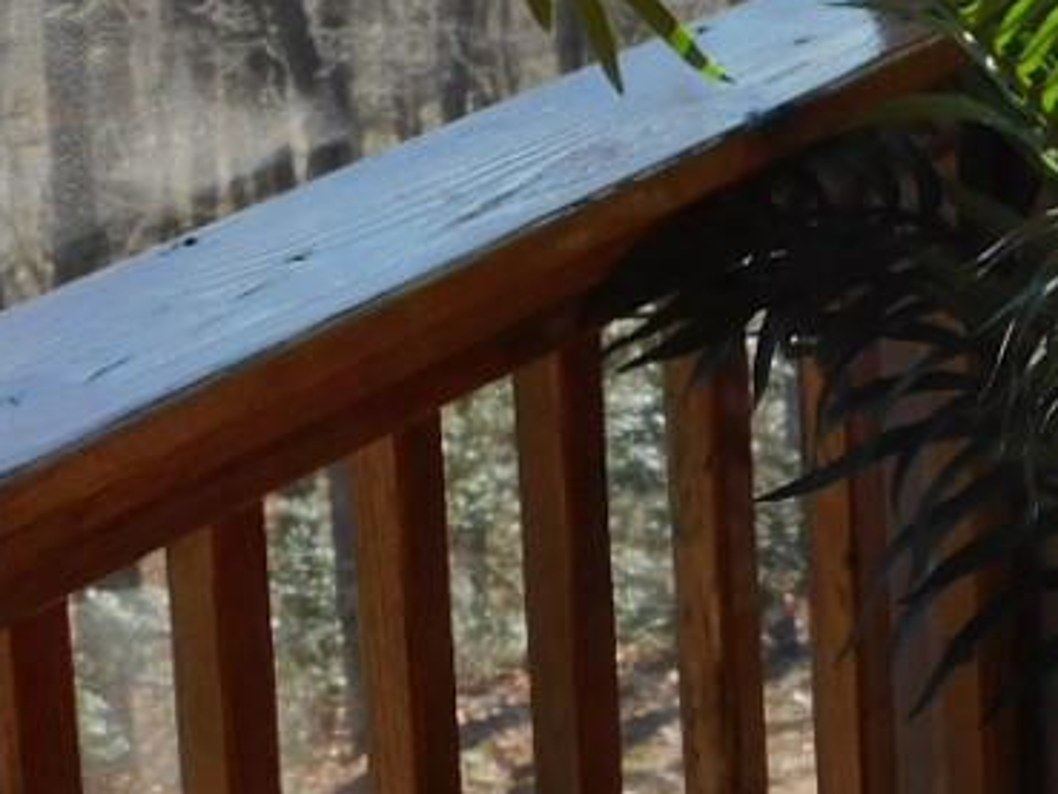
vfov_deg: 9.4
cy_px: -140
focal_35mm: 156
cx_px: 1597
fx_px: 4770
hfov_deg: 12.1
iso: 125
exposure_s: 1/400
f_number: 3.5
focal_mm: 6.3
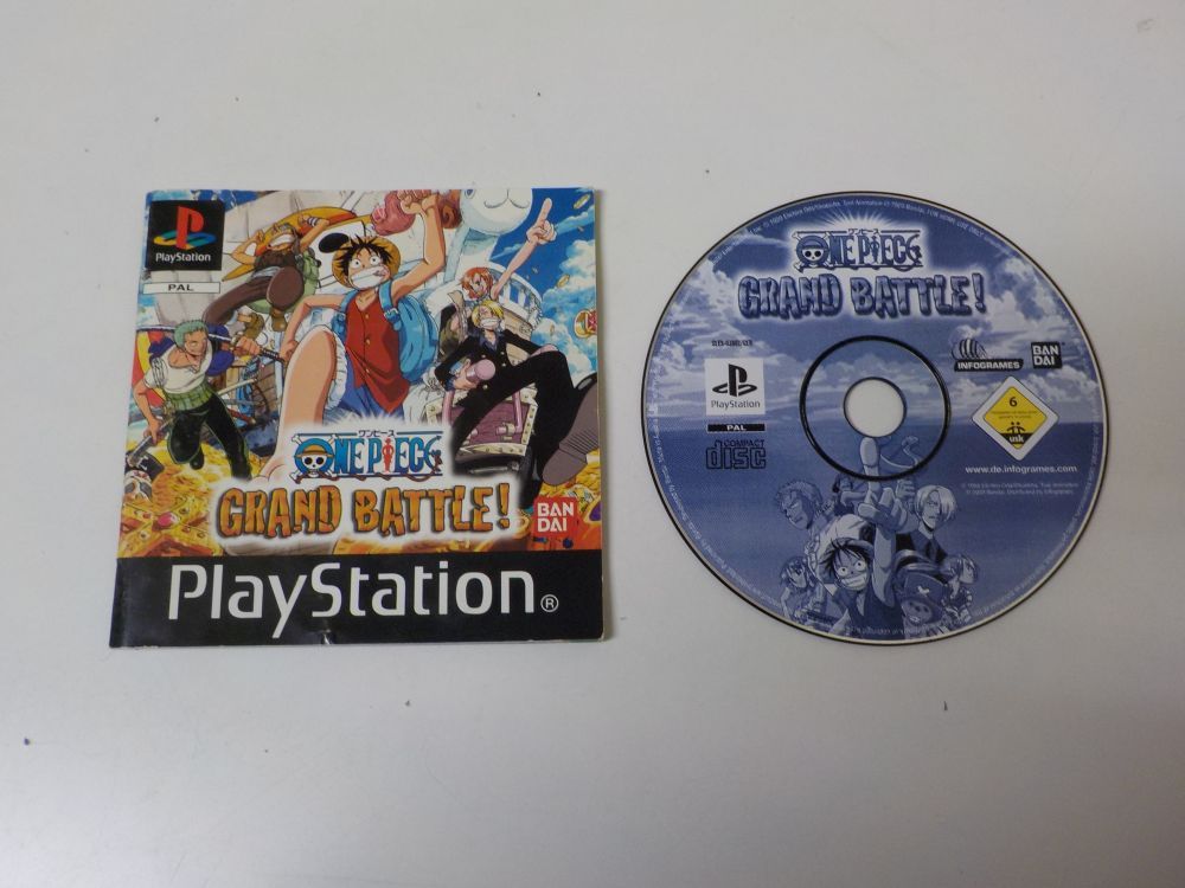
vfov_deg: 46.8
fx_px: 1027
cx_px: 592
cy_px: 444
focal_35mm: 30
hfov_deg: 60.0
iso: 160
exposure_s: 1/30
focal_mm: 4.1
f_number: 3.3
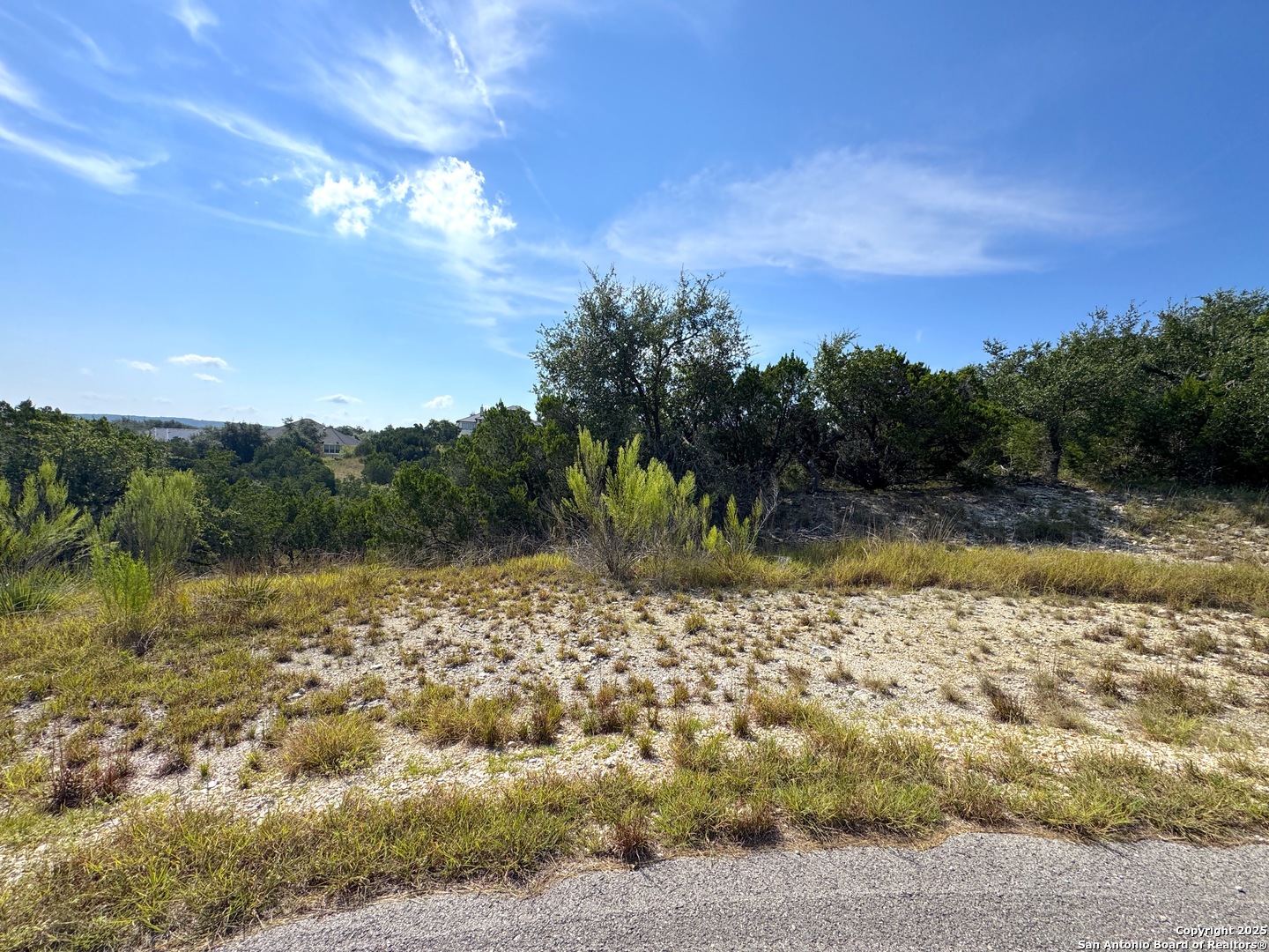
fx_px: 513
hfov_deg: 102.1
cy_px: 476
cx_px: 634
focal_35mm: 14
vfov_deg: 85.7
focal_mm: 2.22
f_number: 2.2
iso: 50
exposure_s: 1/2770
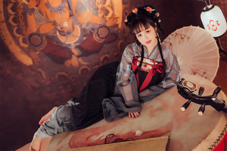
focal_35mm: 41
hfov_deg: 47.4
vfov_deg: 32.6
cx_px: 114
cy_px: 76
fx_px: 259
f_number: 2.8
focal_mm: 41
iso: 1000
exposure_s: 1/50
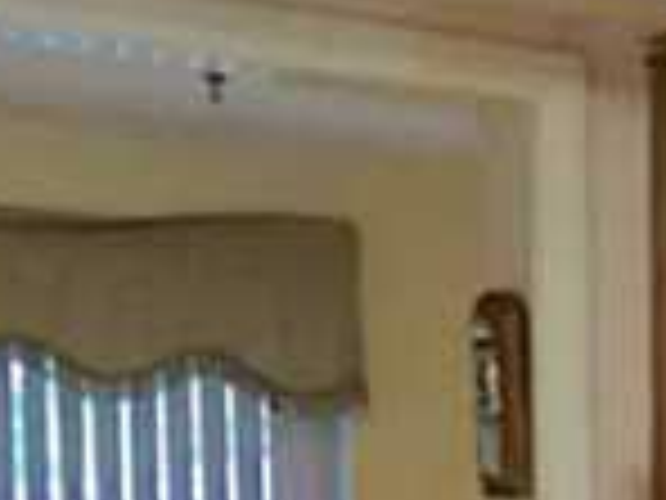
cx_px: 1521
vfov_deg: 8.8
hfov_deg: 10.9
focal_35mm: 157
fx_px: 3021
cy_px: 1095
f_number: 2.2
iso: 50
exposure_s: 1/15
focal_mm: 4.15
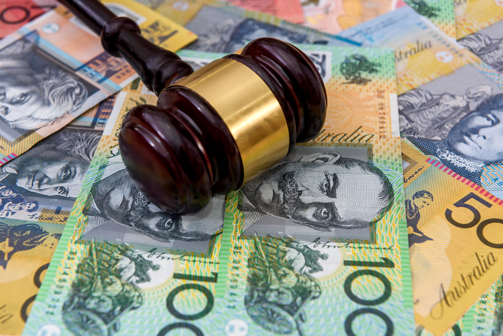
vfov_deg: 21.9
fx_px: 867
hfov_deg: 32.4
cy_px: 168
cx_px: 252
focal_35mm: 62
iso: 320
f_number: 8
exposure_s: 1/200
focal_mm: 62
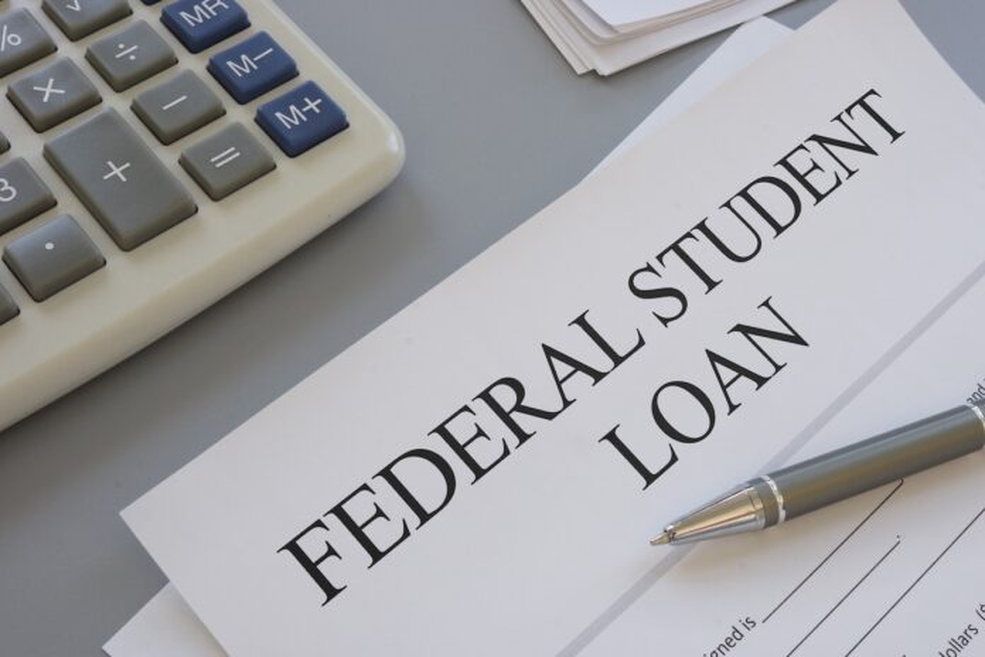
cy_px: 328
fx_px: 1231
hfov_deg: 43.6
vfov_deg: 29.9
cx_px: 492
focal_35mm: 45
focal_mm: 30
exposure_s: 1/2.5
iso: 200
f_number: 20
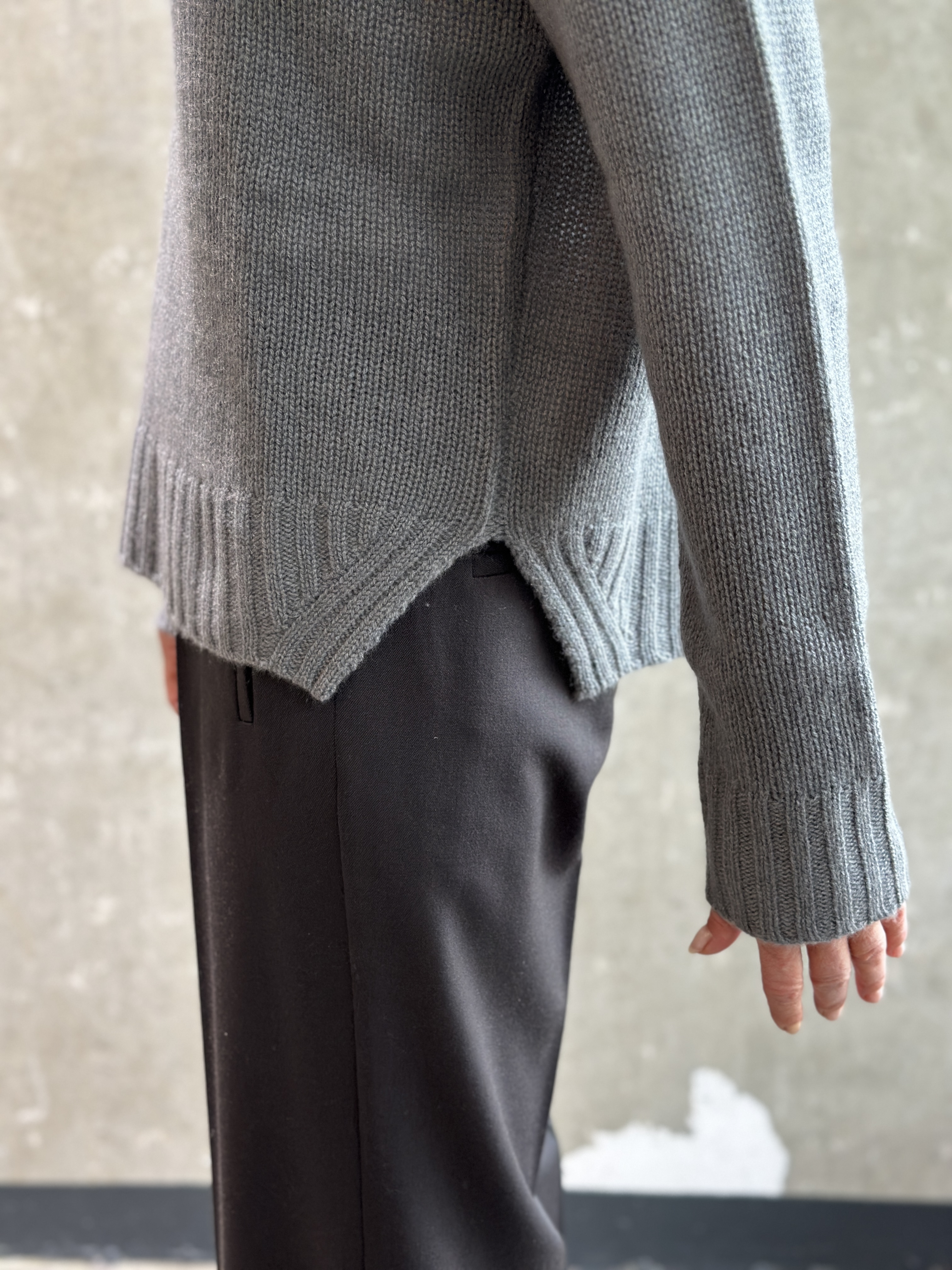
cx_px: 476
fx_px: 1760
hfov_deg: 30.3
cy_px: 635
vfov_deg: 39.7
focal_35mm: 48
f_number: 1.78
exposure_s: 1/60
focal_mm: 6.86
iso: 160
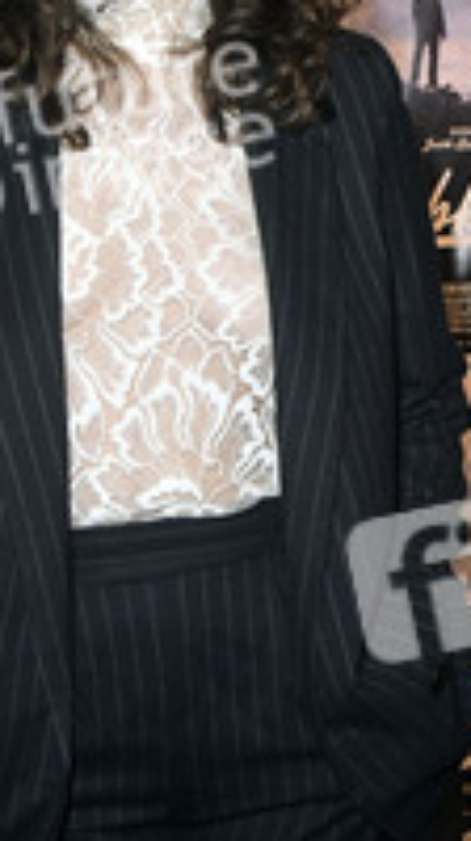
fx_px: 1493
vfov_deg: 31.4
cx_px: 181
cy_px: 353
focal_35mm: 67
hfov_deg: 17.9
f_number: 7.1
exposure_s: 1/250
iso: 2500
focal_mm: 32
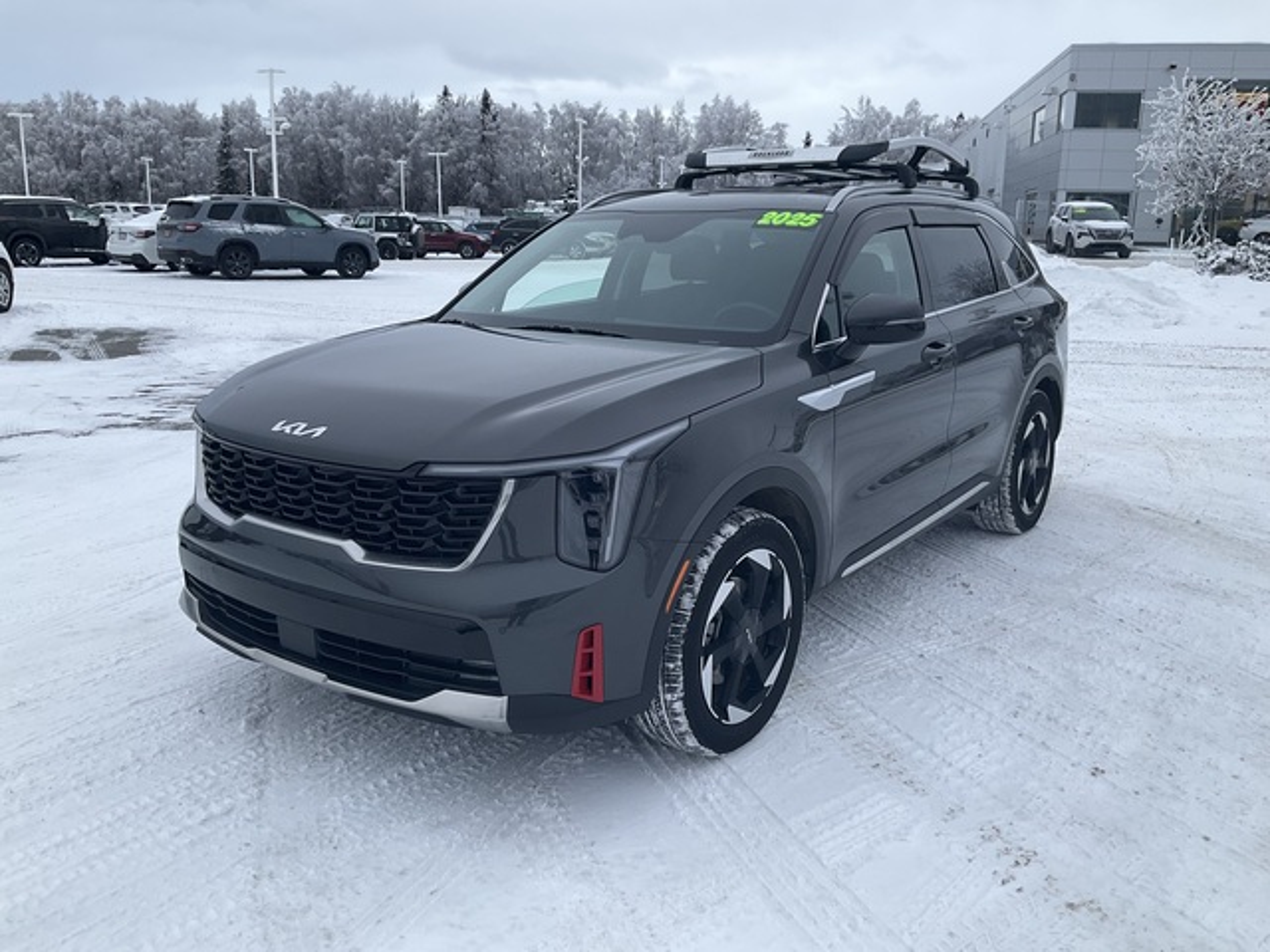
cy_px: 476
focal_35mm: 29
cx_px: 635
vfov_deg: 48.2
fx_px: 1064
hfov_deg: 61.7
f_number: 1.8
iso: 25
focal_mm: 3
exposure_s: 1/283
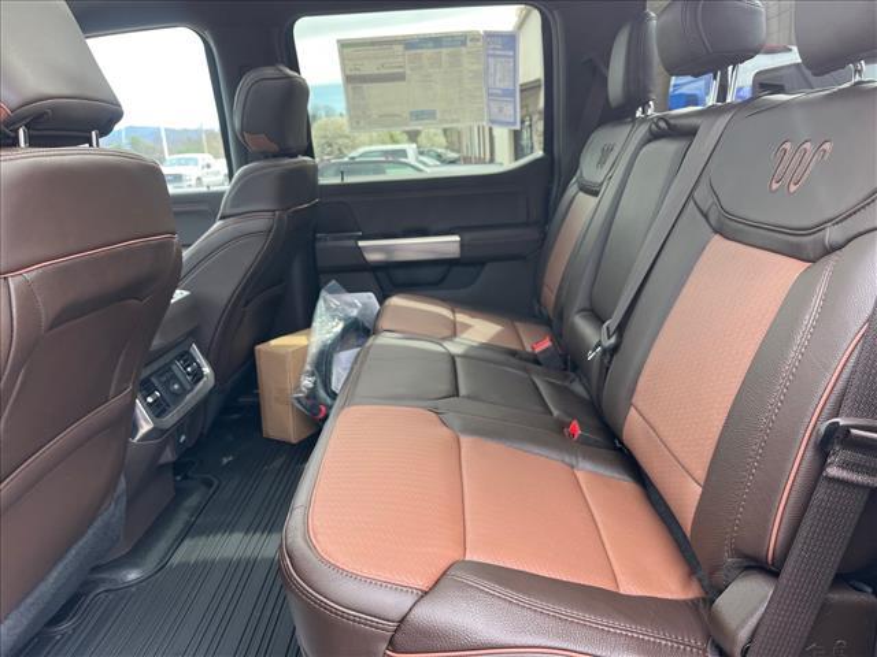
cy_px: 328
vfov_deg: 53.1
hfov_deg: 67.3
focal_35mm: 26
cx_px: 438
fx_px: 659
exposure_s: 1/121
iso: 40
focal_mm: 5.1
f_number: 1.6
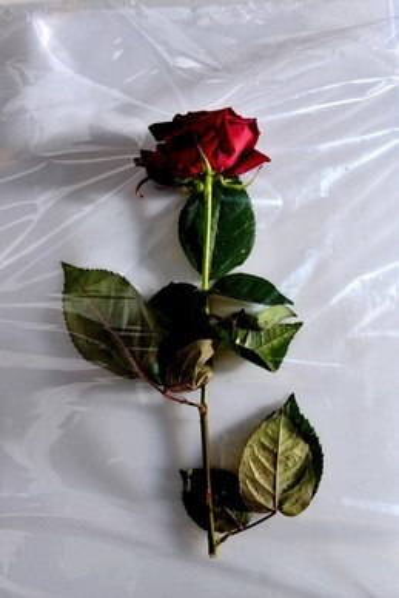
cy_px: 299
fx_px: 482
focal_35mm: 29
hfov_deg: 45.0
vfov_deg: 63.6
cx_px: 200
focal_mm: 29
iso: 100
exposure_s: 1/20
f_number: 10
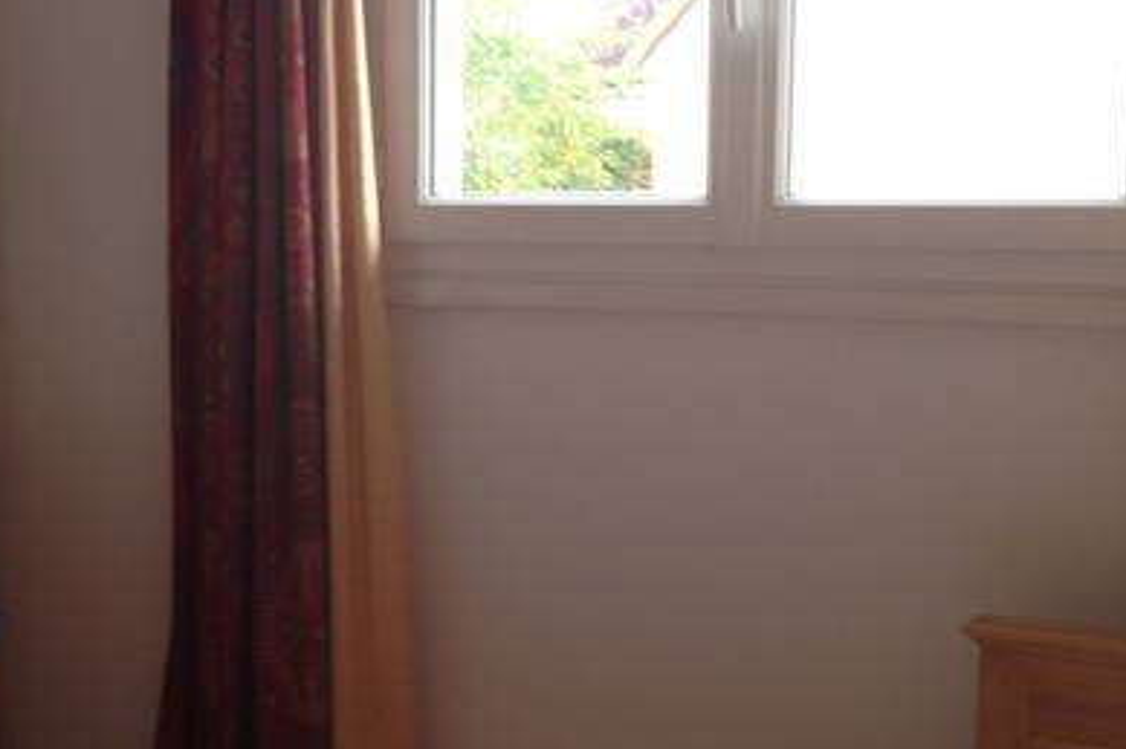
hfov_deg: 26.0
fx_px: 2313
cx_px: 6
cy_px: 477
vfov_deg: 18.4
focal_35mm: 74
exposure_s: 1/30
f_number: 2.4
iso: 50
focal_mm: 4.28
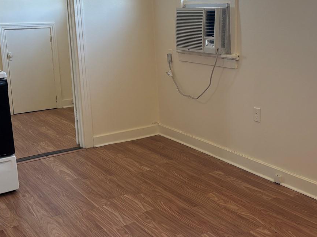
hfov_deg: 39.3
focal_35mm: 48
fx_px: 440
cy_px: 96
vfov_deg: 30.2
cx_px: 202
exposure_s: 1/120
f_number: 1.6
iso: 125
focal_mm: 5.96
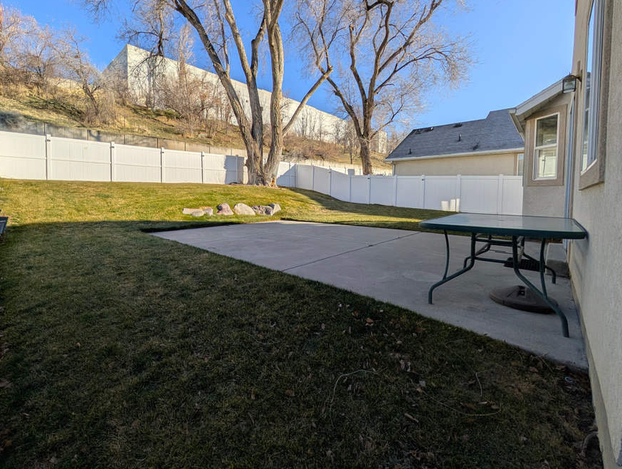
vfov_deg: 85.3
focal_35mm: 14
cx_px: 290
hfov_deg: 101.8
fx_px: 252
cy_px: 201
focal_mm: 2.02
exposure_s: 1/5319
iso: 61
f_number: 1.7
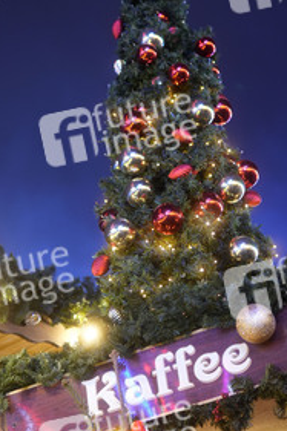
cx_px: 163
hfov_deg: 21.2
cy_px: 207
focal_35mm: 64
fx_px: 766
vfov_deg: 31.4
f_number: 1.6
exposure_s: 1/80
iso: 640
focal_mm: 30
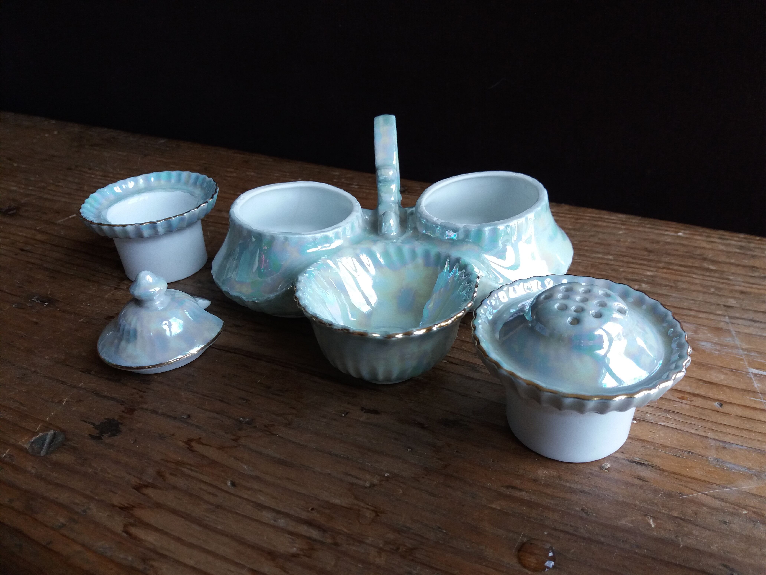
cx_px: 383
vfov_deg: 49.7
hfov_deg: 63.4
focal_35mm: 28
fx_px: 620
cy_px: 288
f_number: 1.9
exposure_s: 1/100
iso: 80
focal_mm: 3.7
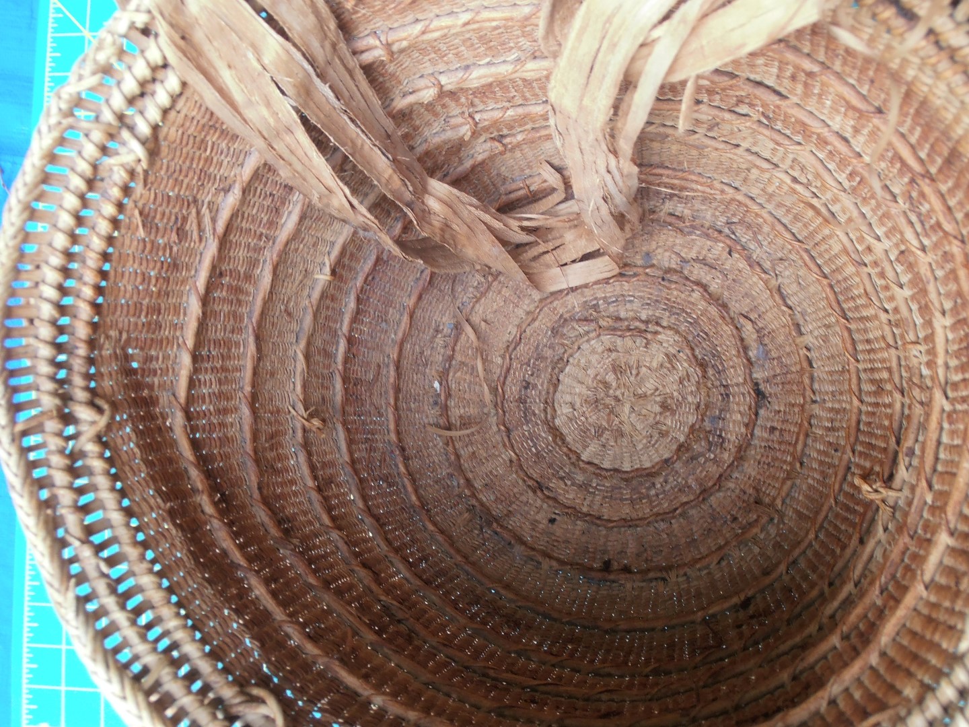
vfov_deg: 42.9
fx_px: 924
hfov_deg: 55.4
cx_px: 484
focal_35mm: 33
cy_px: 364
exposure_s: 1/5
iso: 125
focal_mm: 5.93
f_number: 3.6
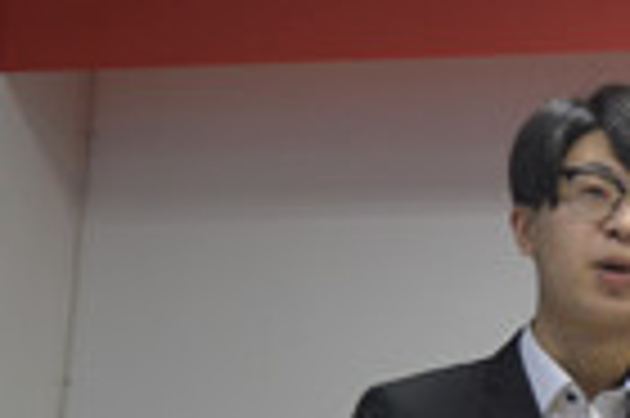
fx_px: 3026
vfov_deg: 7.8
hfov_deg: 11.5
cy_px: 490
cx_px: 909
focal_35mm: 173
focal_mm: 27
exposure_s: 1/15
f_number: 4
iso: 450
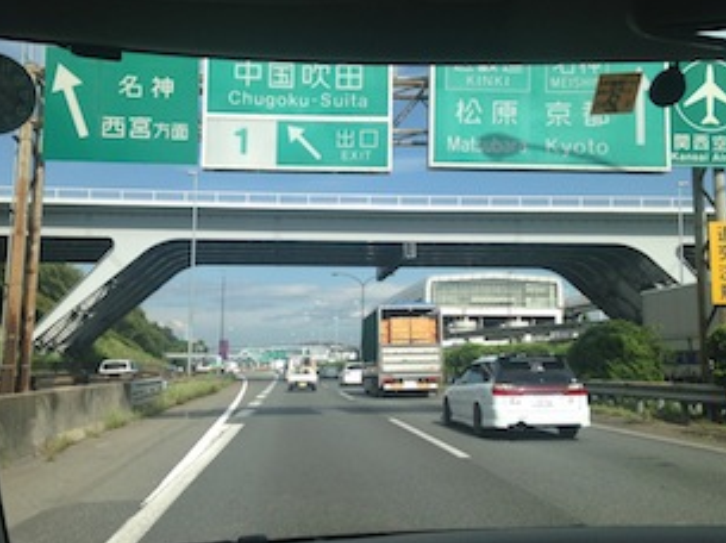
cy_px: 293
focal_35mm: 39
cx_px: 331
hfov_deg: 47.9
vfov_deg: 36.7
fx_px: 817
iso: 50
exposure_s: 1/1323
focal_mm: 4.12
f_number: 2.4
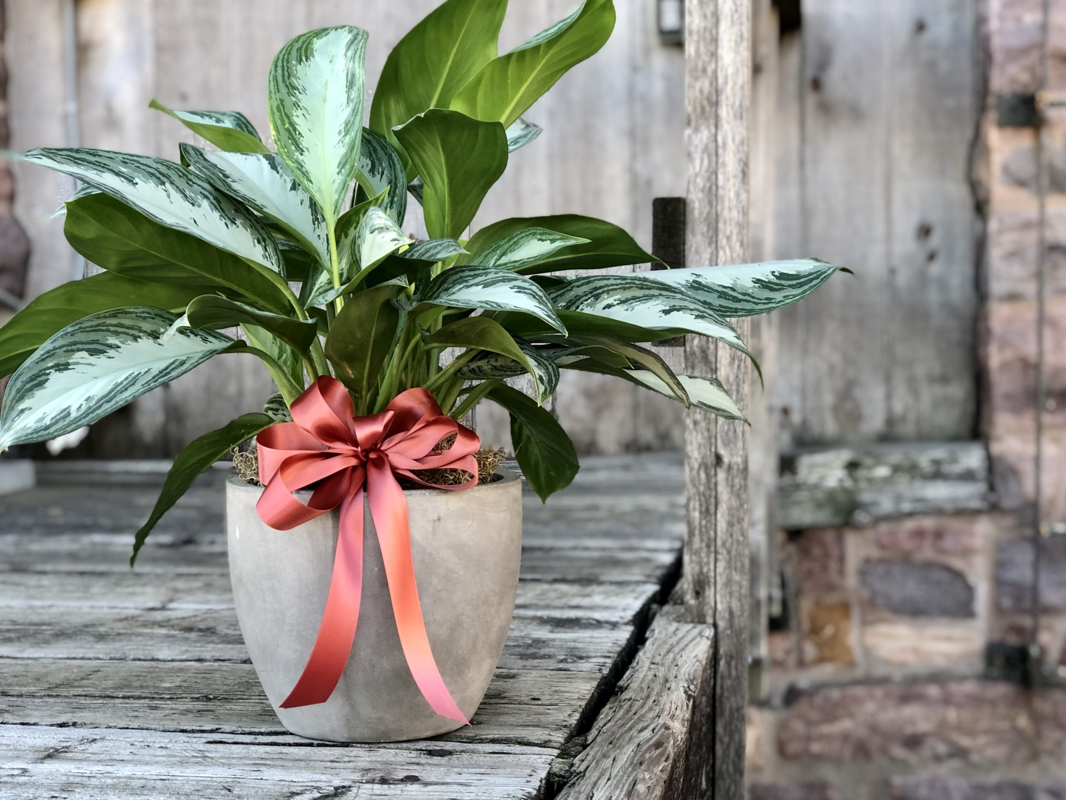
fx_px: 1786
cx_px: 541
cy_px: 398
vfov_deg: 25.2
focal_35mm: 58
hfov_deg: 33.2
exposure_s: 1/40
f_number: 2.8
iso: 25
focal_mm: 6.6
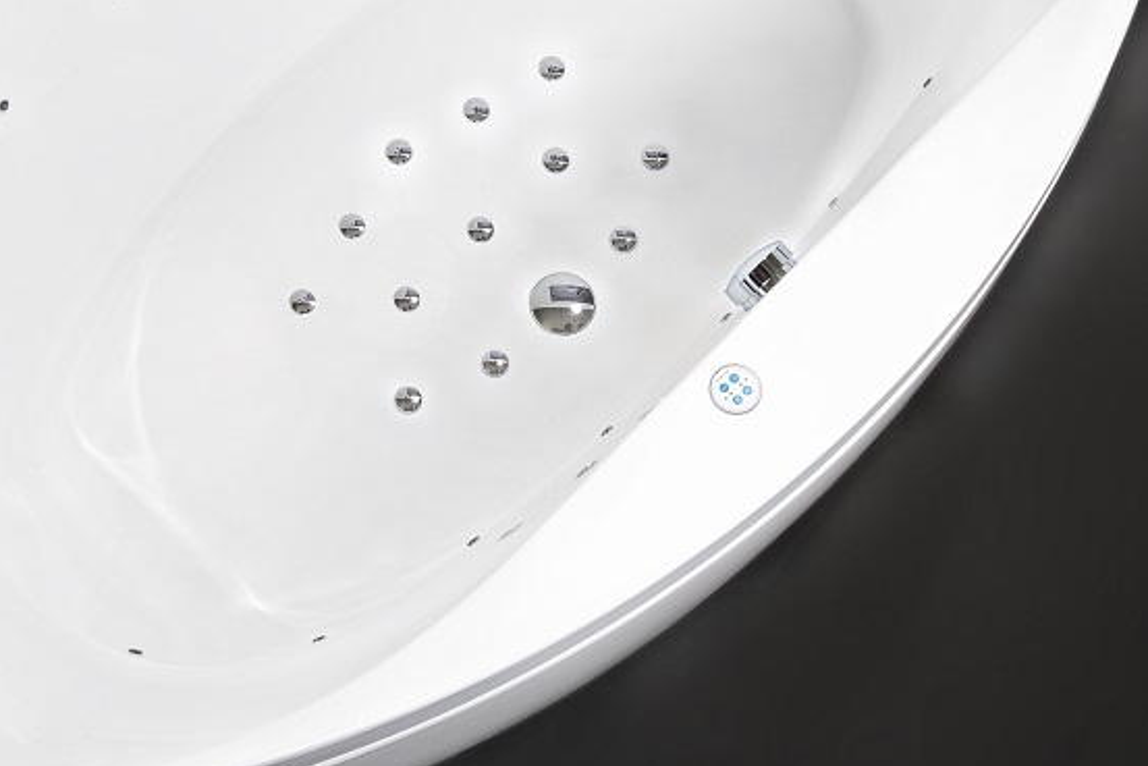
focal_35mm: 81
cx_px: 577
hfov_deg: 25.1
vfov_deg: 16.7
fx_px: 2584
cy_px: 102
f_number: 8
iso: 100
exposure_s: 1/160
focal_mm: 35
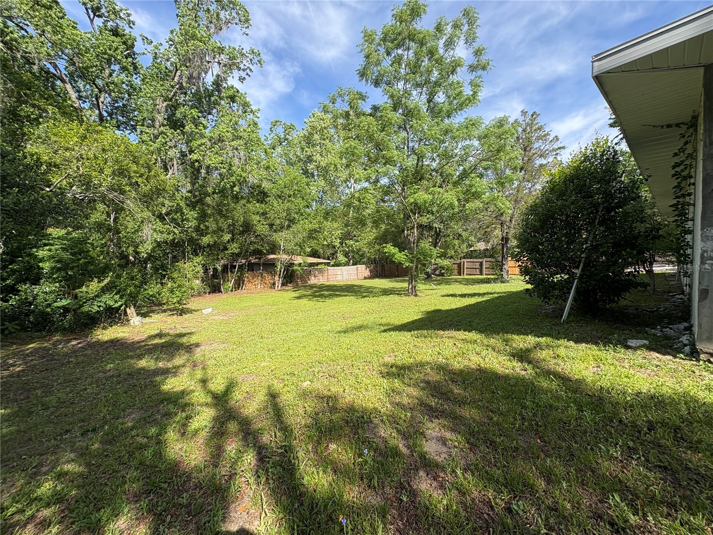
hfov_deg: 102.1
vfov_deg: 85.7
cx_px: 356
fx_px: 288
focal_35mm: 14
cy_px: 268
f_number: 2.2
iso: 50
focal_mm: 2.22
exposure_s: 1/899
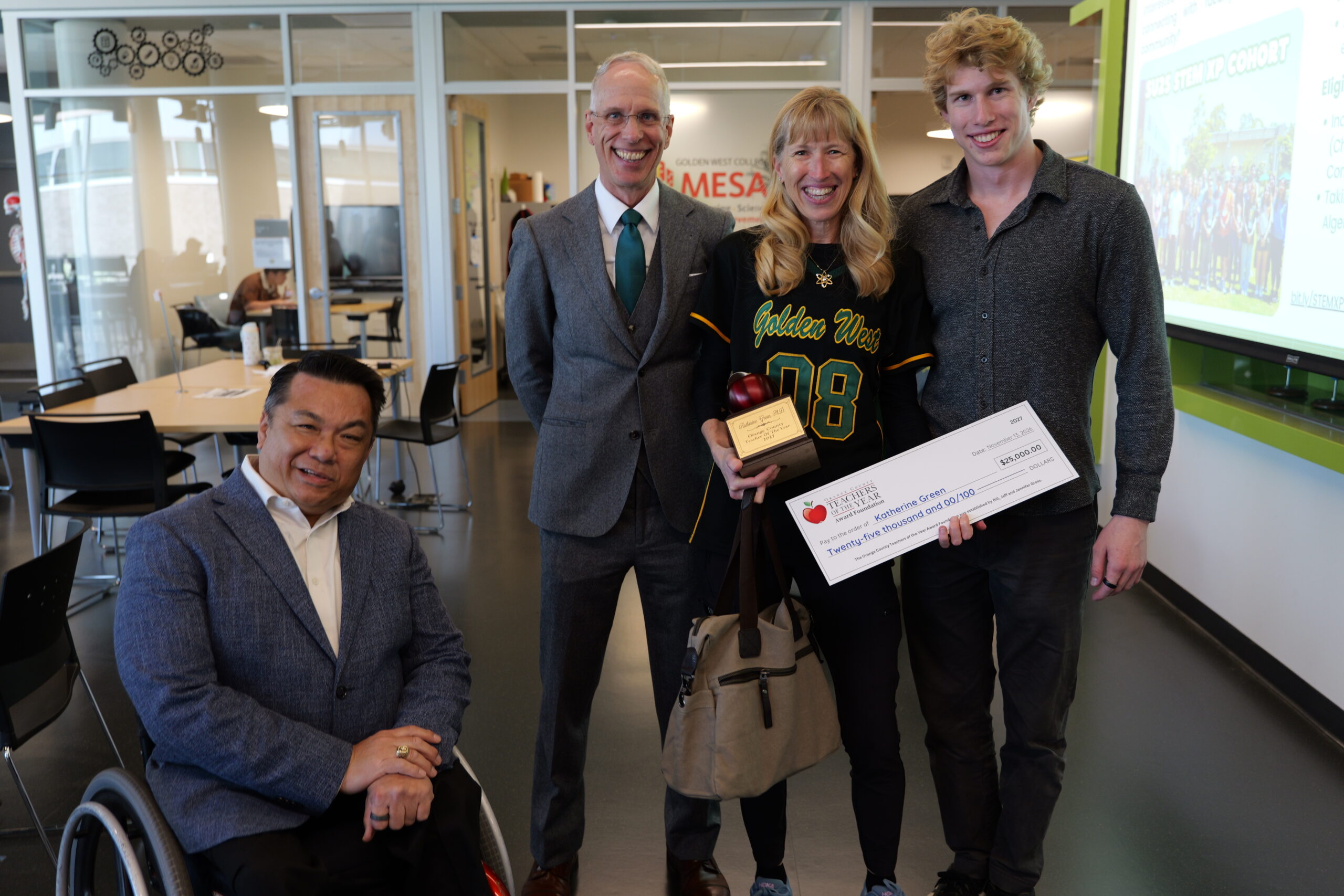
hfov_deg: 60.3
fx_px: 1157
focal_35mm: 31
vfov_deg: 42.3
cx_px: 672
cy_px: 448
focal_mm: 31
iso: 640
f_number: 4
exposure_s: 1/60
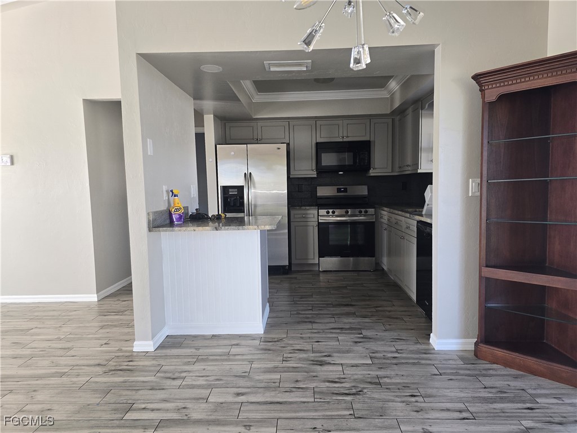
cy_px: 216
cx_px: 288
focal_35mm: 23
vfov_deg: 58.9
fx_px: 383
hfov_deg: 73.9
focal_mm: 6.3
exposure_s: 1/60
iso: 80
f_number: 1.7
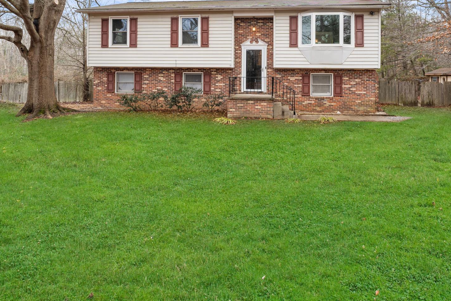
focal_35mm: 21
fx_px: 263
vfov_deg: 57.5
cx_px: 238
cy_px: 89
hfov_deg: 81.1
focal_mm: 14.7
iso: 100
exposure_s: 1/25
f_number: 8
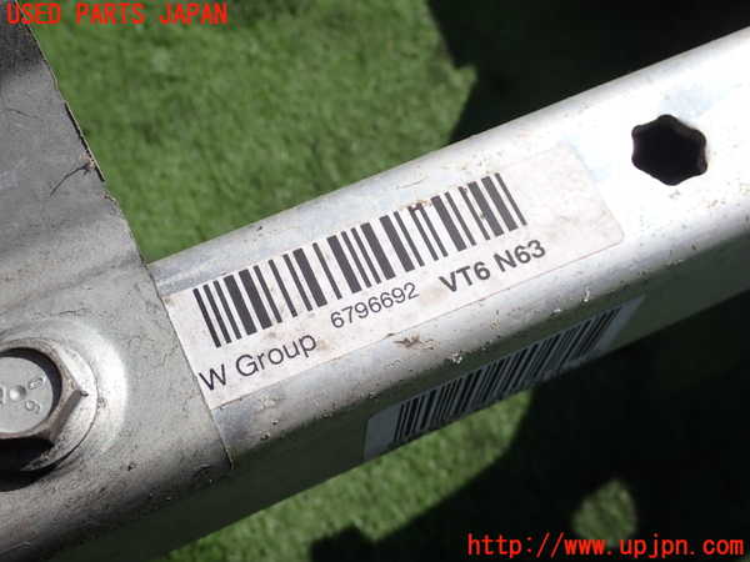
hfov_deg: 40.4
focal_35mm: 47
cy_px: 281
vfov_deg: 30.9
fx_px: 1018
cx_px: 375
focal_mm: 8.4
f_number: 4.5
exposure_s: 1/800
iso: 100
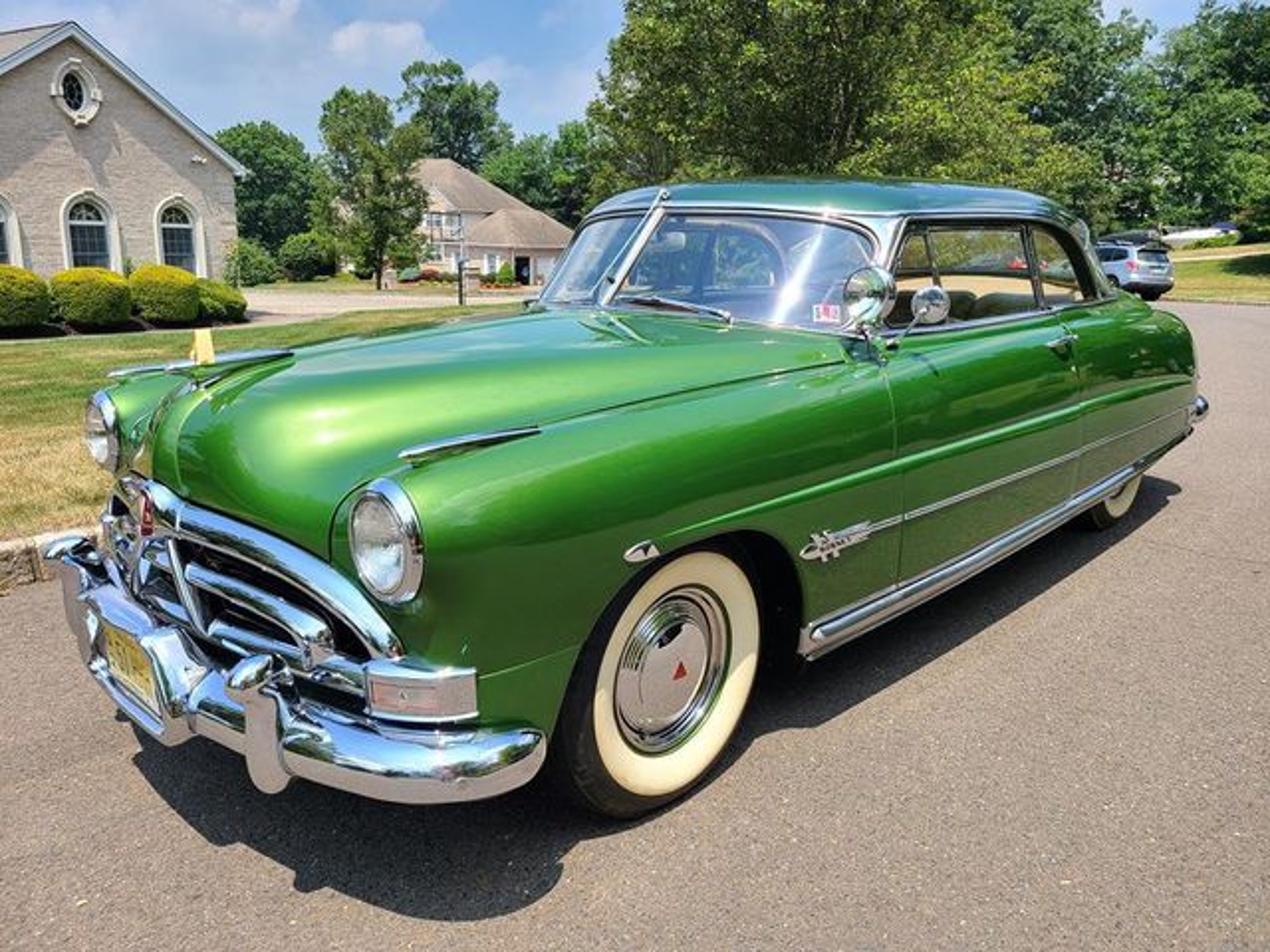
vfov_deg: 53.1
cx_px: 635
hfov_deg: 67.3
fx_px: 954
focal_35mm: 26
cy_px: 476
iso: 40
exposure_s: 1/1413
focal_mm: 5.4
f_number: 1.8
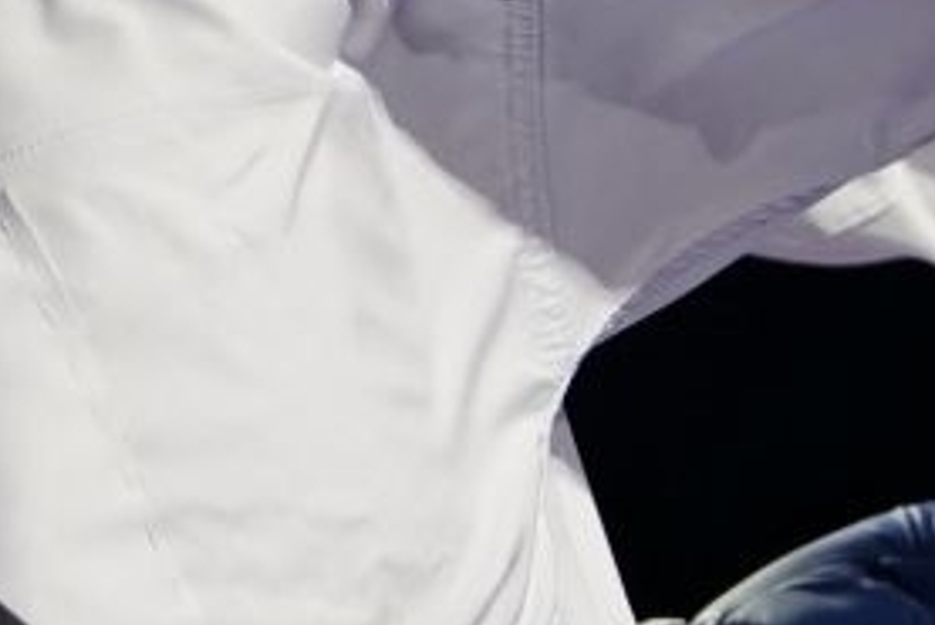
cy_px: 199
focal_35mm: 734
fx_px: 19073
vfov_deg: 1.9
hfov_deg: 2.8
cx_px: 267
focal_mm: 113
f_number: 2.8
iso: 1250
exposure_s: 1/1000
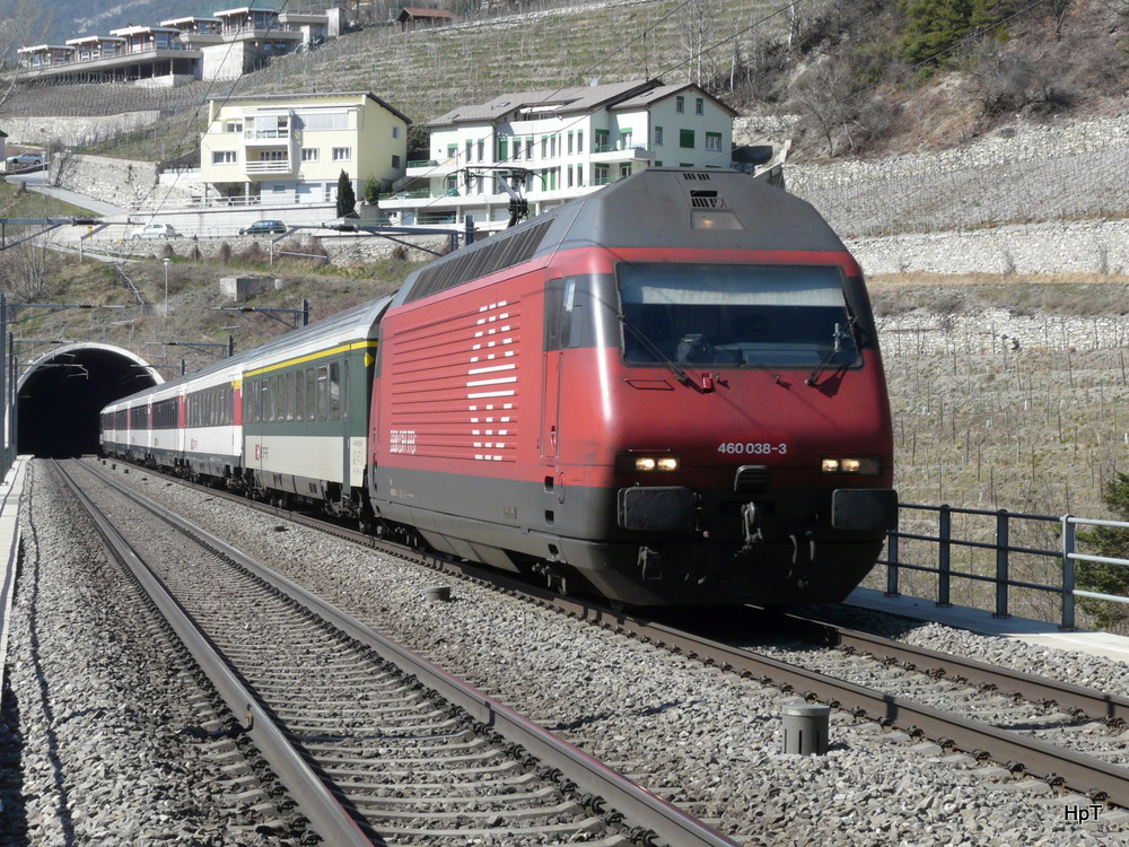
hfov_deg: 24.1
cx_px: 564
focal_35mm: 81
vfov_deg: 18.2
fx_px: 2642
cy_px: 424
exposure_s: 1/320
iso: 100
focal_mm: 13.3
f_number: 5.6
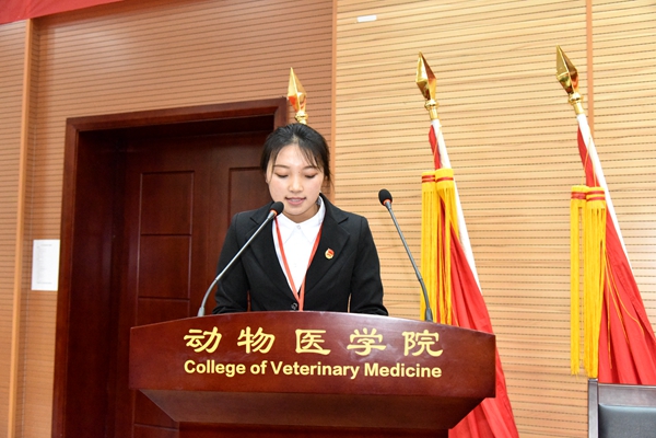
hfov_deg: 48.5
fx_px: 729
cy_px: 219
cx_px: 328
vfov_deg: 33.4
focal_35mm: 40
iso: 10000
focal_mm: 40
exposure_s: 1/250
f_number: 5
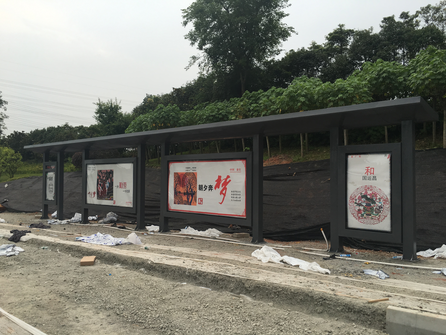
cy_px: 168
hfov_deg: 61.7
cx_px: 223
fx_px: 374
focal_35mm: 29
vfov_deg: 48.2
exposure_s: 1/243
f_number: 2.2
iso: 25
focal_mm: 4.15
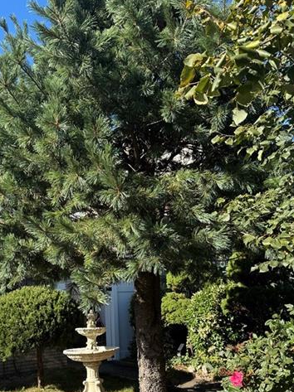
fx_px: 442
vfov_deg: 47.4
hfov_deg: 36.5
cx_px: 106
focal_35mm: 39
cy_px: 250
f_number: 1.78
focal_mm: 6.76
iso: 80
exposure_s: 1/1524
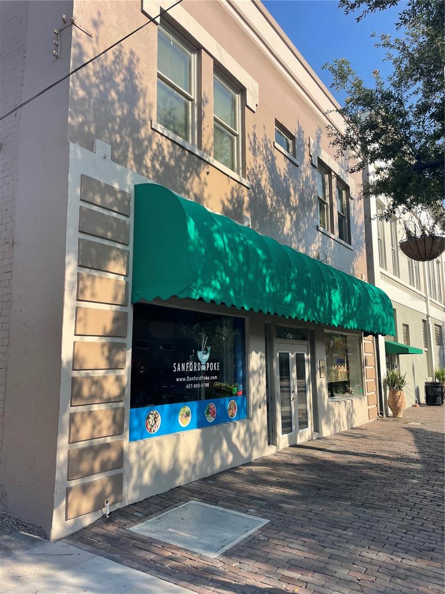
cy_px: 297
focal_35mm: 26
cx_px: 222
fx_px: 446
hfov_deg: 53.1
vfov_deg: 67.3
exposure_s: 1/2132
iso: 32
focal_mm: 4.2
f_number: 1.6
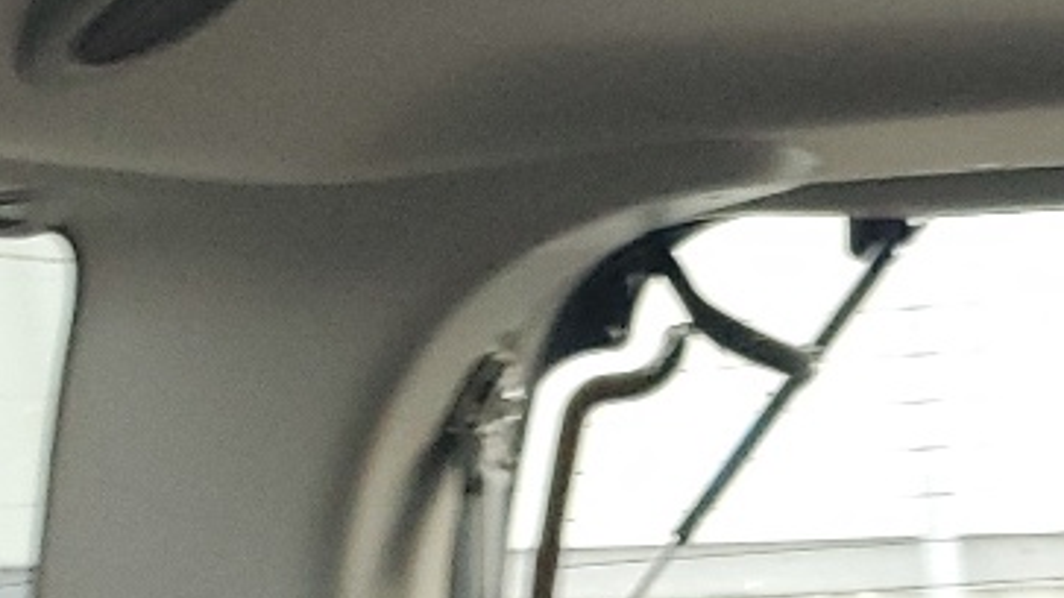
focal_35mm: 125
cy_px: 1624
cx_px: 1589
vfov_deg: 8.5
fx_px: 3526
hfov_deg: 15.8
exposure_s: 1/60.2
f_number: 1.5
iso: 118
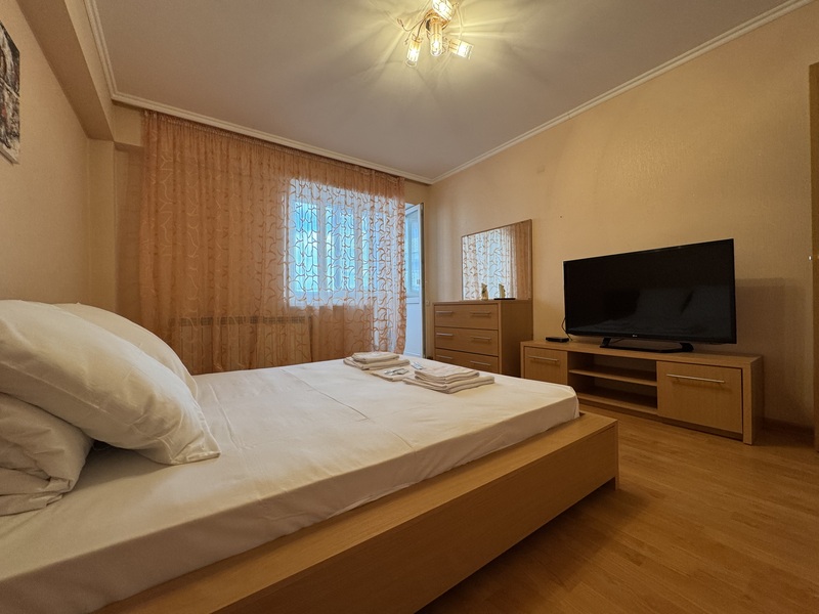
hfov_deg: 102.1
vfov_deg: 85.7
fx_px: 331
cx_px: 410
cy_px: 307
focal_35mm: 14
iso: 200
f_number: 2.2
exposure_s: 1/100
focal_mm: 2.22
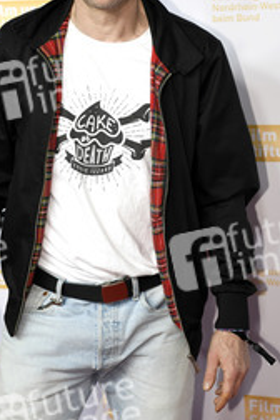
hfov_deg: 12.3
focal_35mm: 111
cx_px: 103
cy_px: 168
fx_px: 1295
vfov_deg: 18.4
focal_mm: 70
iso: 800
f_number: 4
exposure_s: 1/500
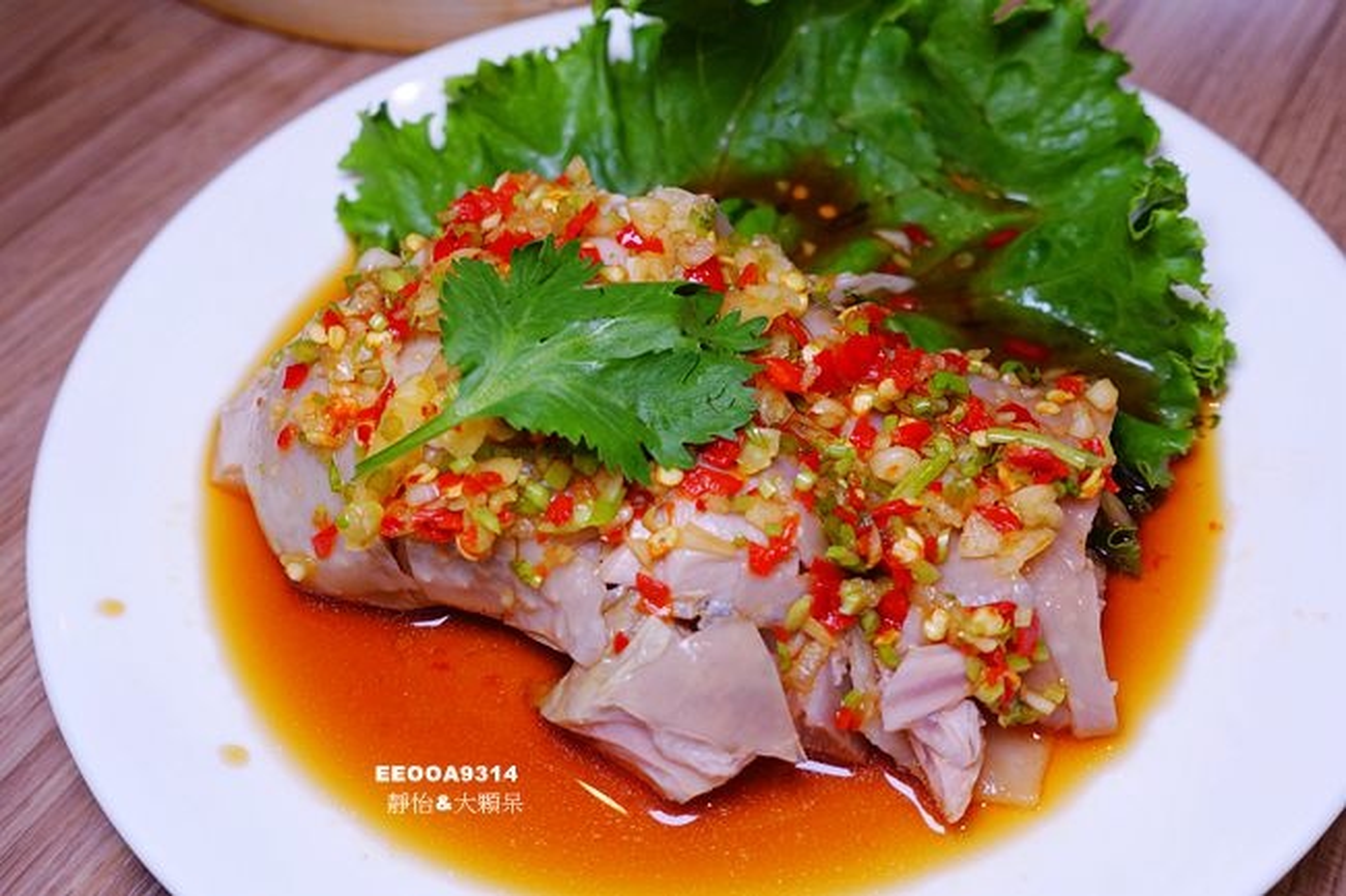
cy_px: 448
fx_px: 1420
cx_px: 673
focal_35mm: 38
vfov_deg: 35.0
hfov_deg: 50.7
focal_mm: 14.1
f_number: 3.5
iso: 125
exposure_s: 1/80
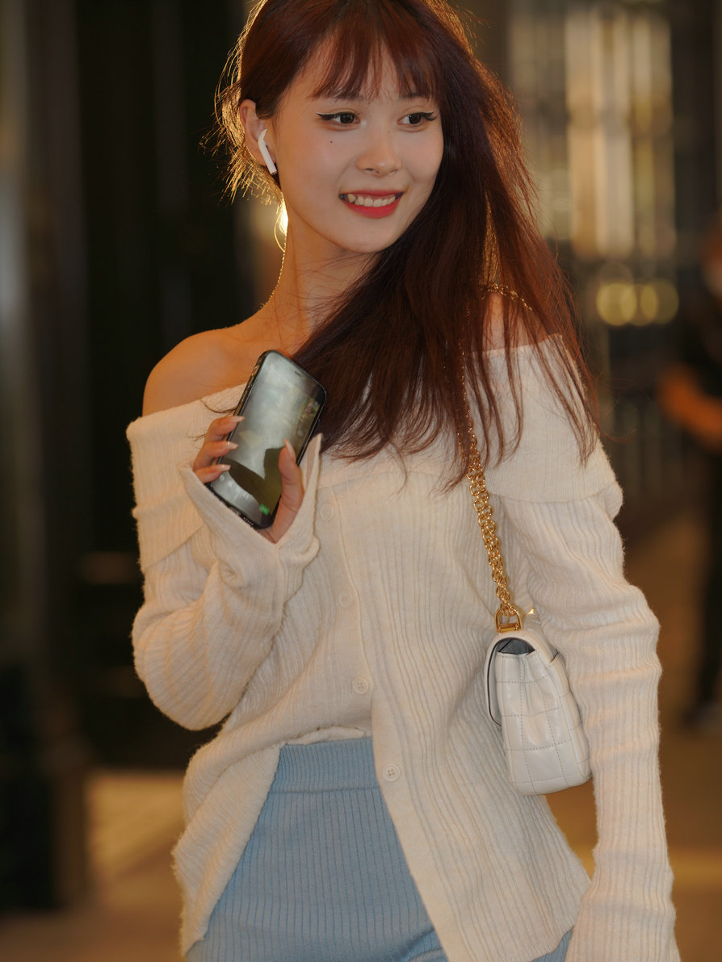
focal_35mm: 147
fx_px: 4088
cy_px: 464
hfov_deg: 10.1
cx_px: 363
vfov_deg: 13.4
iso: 500
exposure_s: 1/200
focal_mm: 135
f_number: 3.2
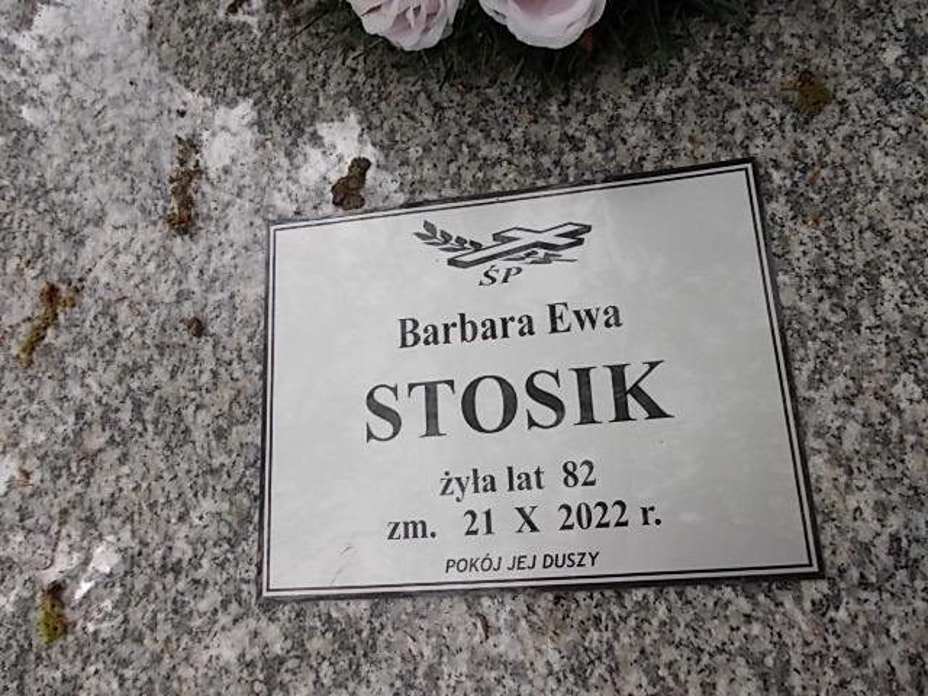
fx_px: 751
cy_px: 348
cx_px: 464
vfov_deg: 49.7
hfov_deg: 63.4
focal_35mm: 28
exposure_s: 1/320
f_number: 2.7
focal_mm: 4
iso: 80
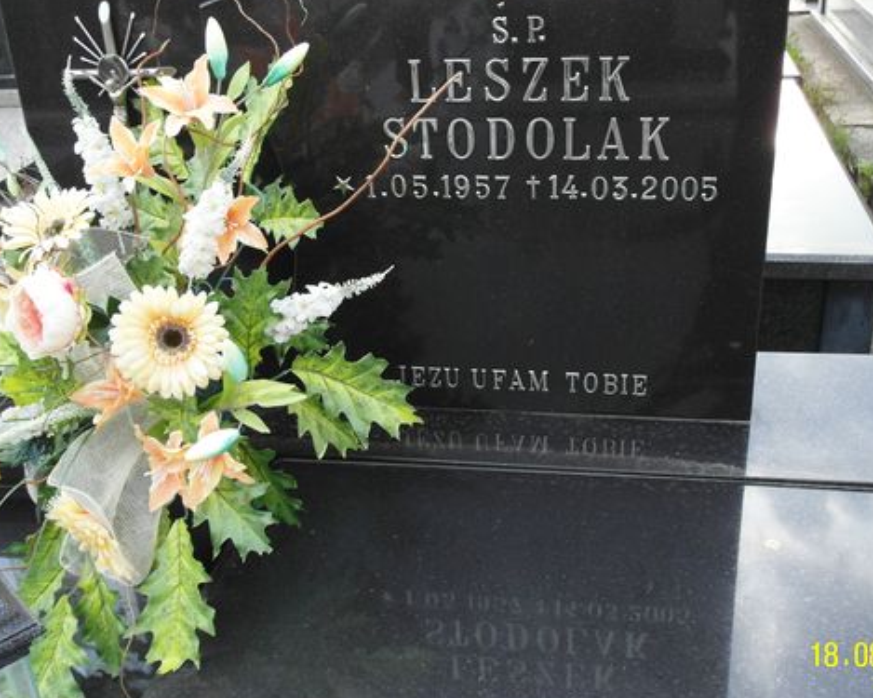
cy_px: 302
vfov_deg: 37.3
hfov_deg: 45.8
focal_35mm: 40
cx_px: 447
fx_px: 1033
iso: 100
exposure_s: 1/60
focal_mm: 6.5
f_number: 3.6
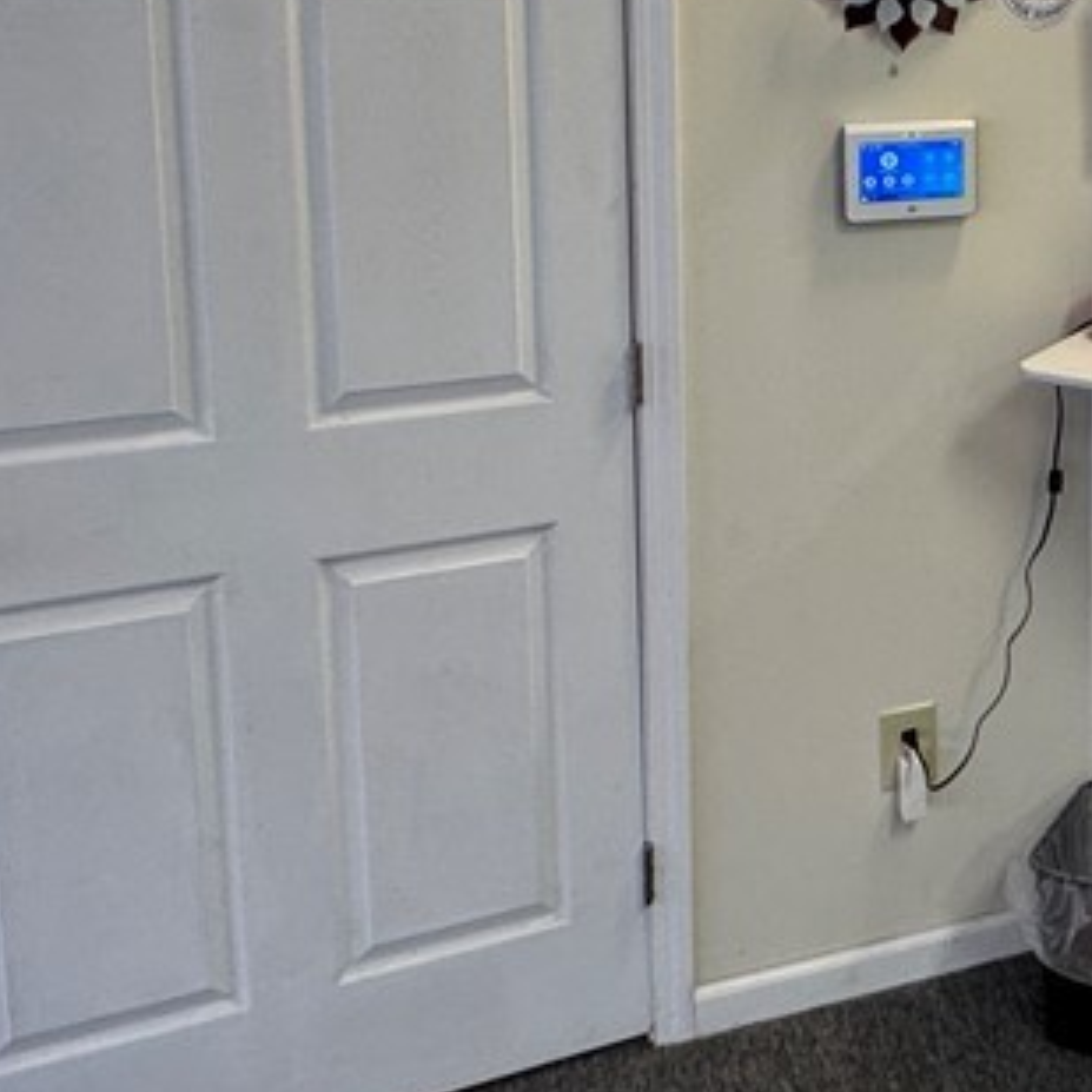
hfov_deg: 35.9
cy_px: 117
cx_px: 1152
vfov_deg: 38.2
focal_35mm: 41
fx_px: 1463
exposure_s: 1/60
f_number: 2.2
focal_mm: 2.22
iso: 160
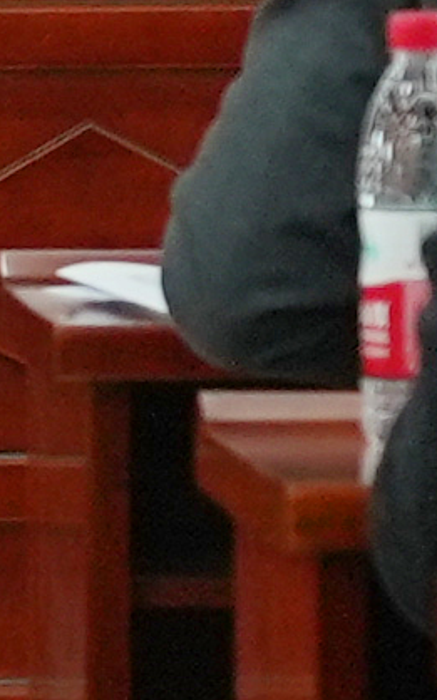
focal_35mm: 796
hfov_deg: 1.6
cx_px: -1319
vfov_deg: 2.6
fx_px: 15179
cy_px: -261
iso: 1250
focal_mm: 77
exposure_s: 1/125
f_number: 4
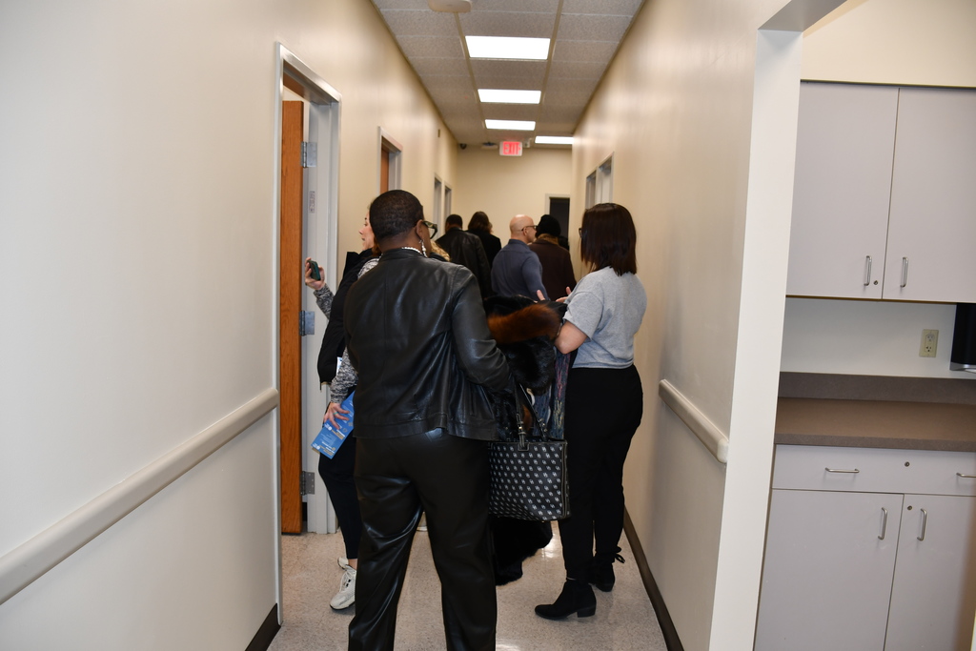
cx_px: 488
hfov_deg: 67.4
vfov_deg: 47.9
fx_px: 732
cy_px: 326
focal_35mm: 27
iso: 360
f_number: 3.5
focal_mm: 18
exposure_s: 1/125
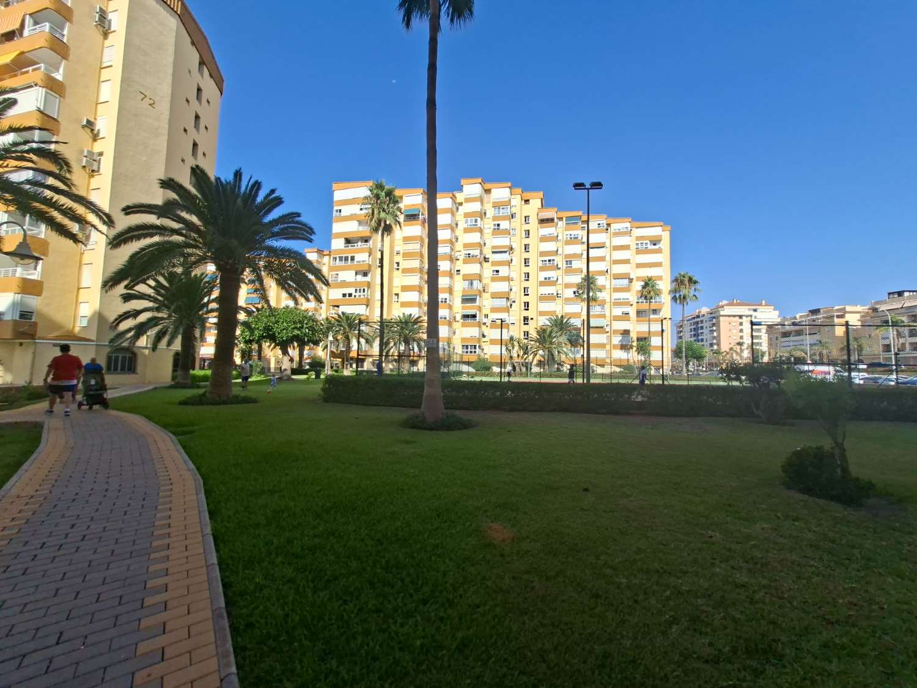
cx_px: 458
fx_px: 344
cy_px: 344
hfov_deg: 106.2
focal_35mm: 13
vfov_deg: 89.9
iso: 40
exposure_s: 1/1285
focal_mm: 1.74
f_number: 2.2
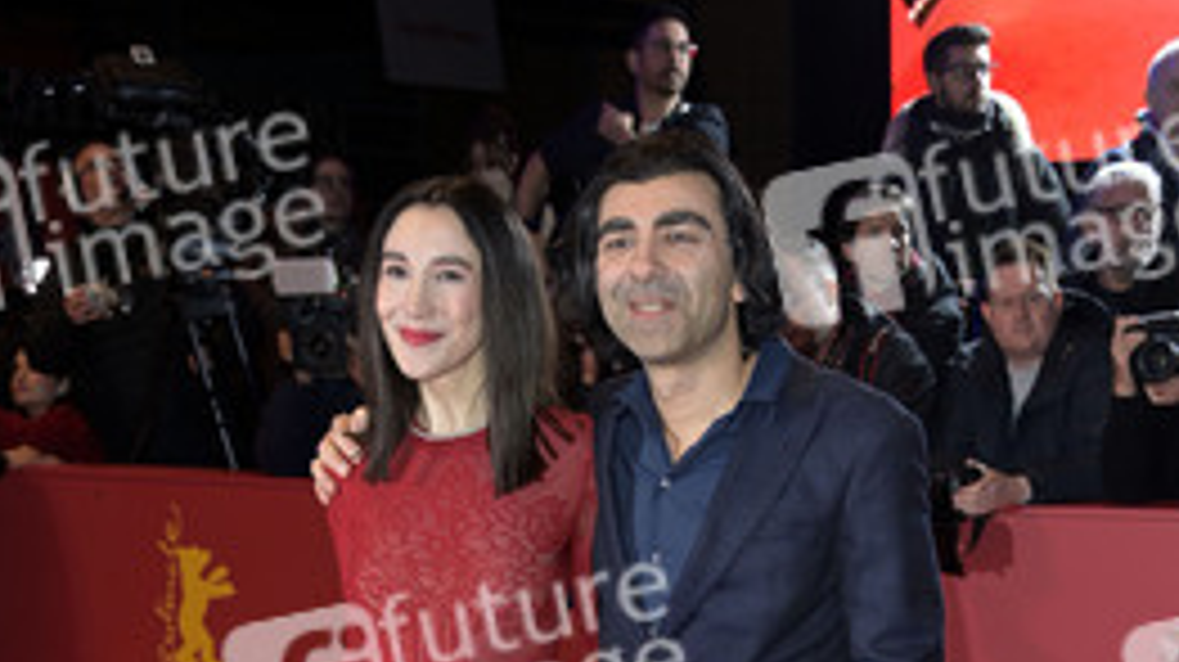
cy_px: 896
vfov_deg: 14.4
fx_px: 2499
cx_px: 585
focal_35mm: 80
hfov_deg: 26.5
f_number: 5
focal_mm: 50
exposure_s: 1/250
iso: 800
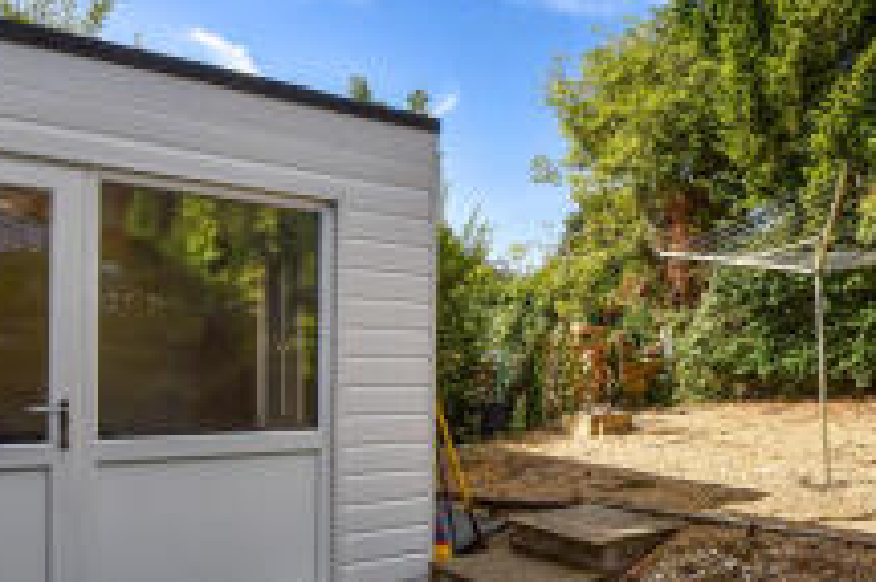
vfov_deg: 41.8
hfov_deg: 54.5
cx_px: 746
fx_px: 754
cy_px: 376
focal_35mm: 31
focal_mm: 14
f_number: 11
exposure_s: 1/500
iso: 640
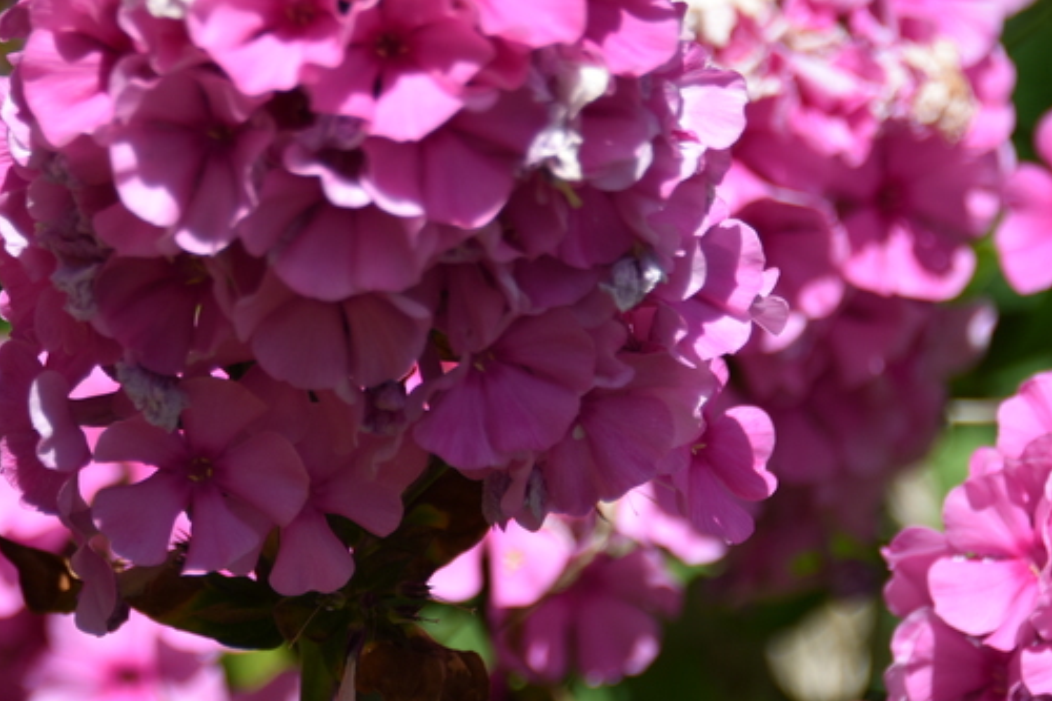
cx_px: 335
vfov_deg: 2.3
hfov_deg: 3.5
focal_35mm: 589
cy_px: 425
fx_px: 17205
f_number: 5.6
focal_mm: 230
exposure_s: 1/500
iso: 100
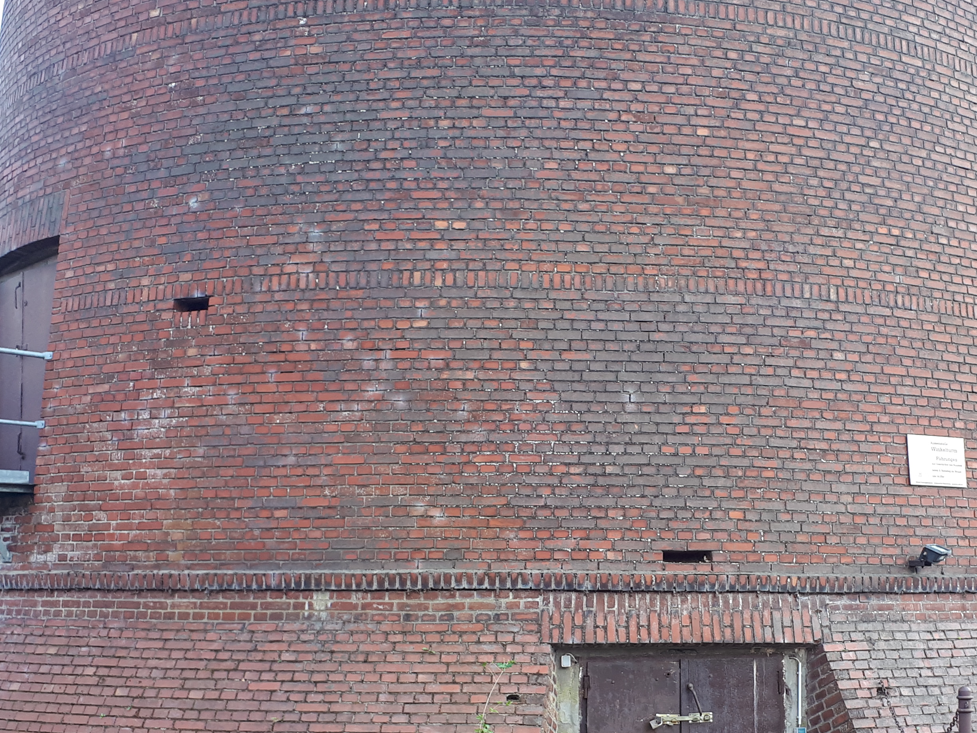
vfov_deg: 28.1
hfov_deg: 37.3
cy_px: 554
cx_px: 595
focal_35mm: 51
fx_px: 1439
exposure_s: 1/132
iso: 40
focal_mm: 3.6
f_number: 1.9
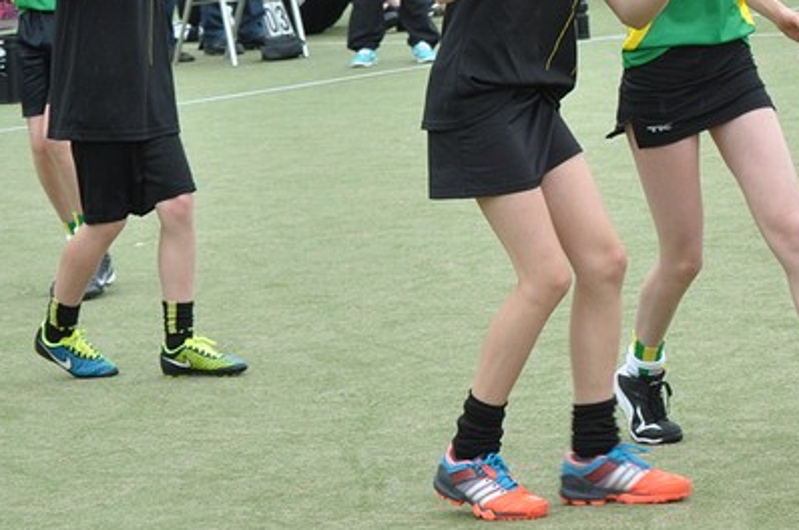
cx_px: 923
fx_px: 4704
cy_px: -147
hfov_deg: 9.6
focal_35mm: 212
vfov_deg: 6.4
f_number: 8
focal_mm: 55
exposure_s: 1/250
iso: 400
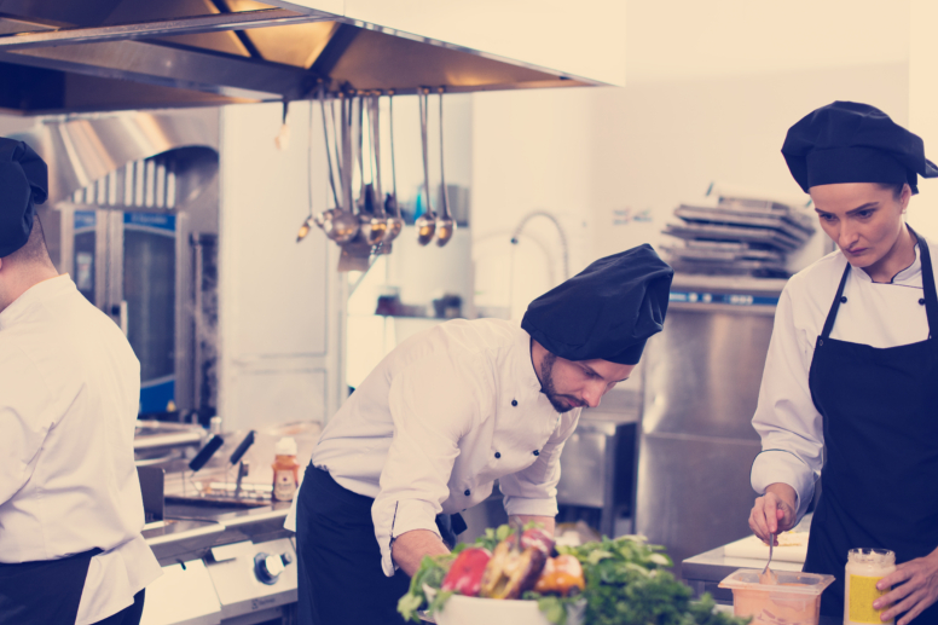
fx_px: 1719
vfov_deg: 20.6
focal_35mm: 66
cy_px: 358
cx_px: 320
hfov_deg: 30.3
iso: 200
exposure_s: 1/250
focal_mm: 50
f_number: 2.2
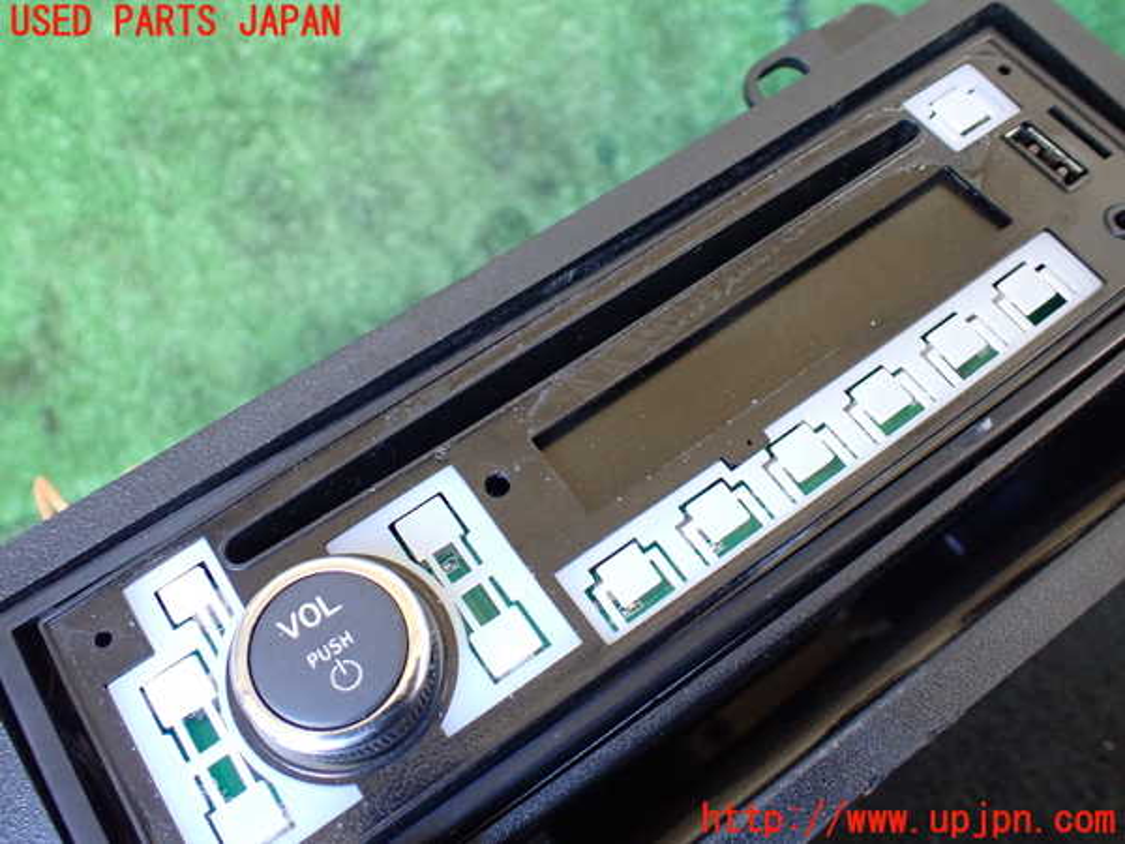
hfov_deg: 60.0
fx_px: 975
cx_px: 562
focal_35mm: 30
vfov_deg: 46.8
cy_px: 422
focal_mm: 5.4
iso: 800
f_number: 2.3
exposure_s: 1/80
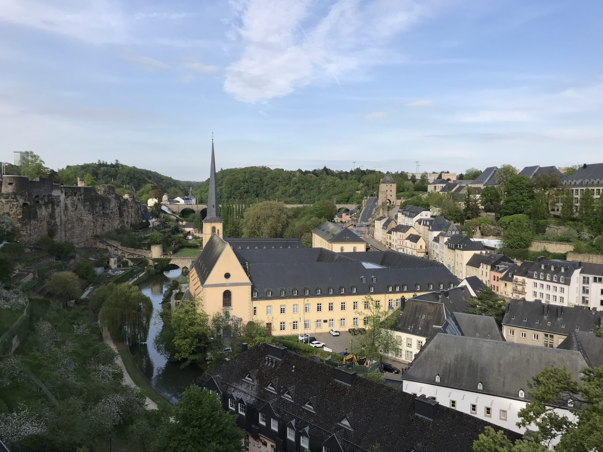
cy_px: 226
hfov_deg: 63.4
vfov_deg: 49.7
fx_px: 488
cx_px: 302
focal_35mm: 28
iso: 20
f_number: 1.8
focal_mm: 3.99
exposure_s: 1/1330
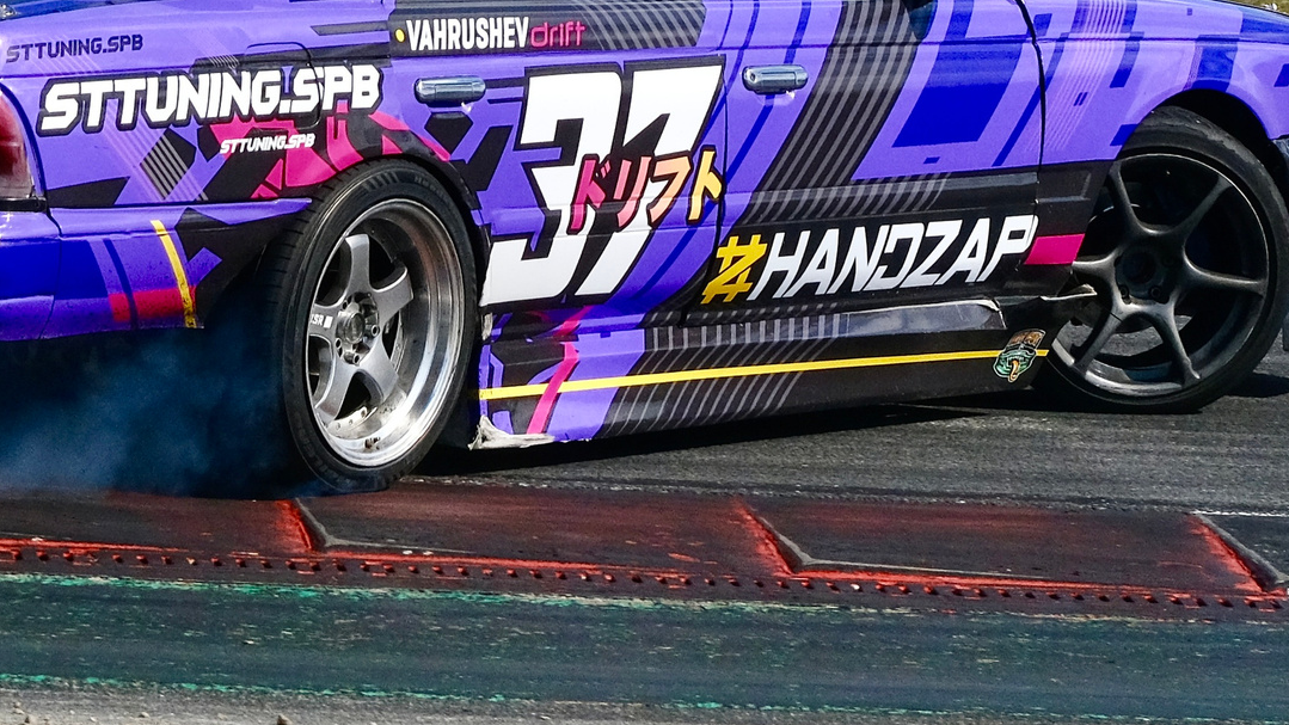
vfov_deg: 4.6
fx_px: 8921
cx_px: -42
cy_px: -266
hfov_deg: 8.2
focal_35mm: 261
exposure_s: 1/5000
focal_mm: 70
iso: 640
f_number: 5.6
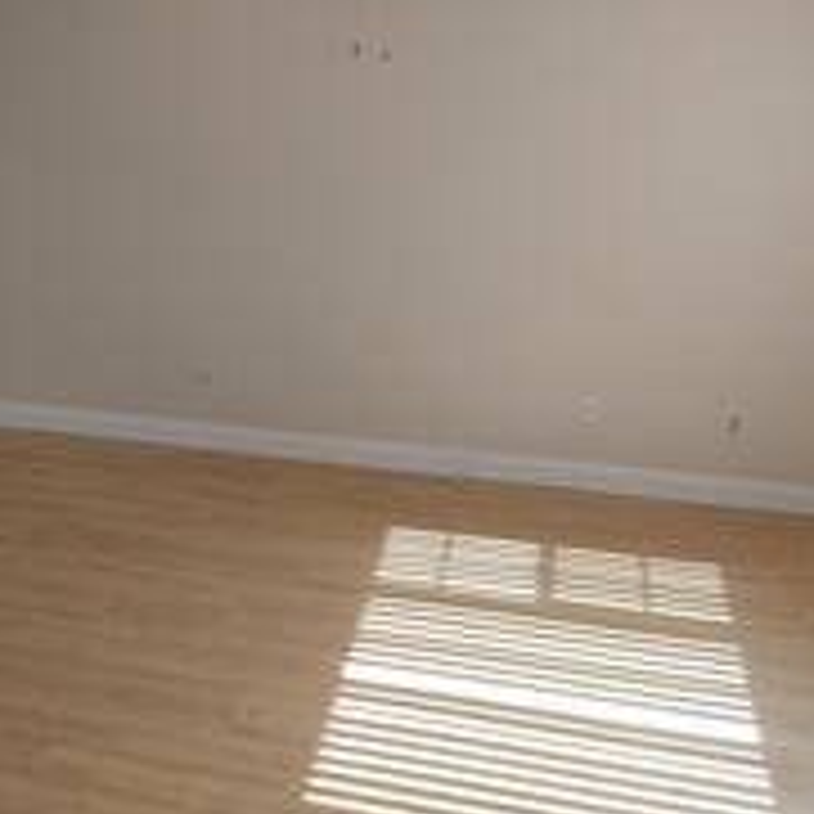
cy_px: 346
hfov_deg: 34.3
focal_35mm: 47
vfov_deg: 36.0
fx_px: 1250
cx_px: 103
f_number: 1.8
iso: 32
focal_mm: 5.23
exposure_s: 1/120
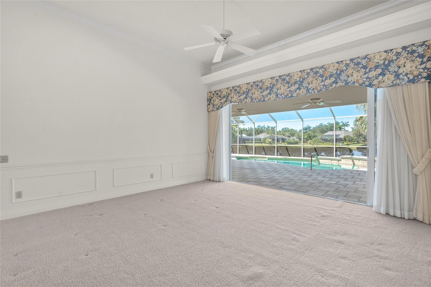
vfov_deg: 73.7
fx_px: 192
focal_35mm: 16
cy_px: 144
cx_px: 216
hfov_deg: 96.7
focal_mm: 16
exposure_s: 1/13
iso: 250
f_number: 6.3
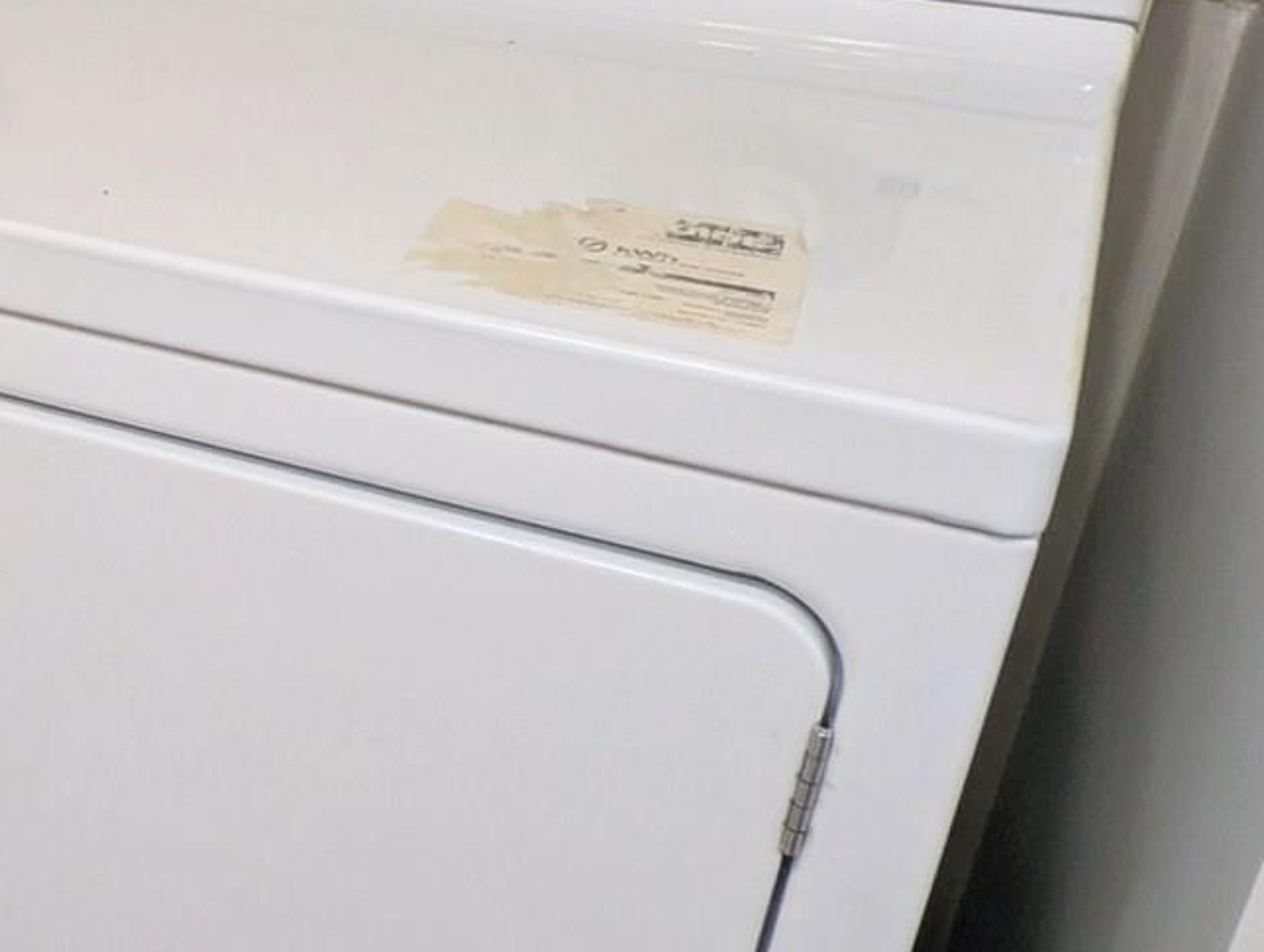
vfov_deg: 25.7
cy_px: 387
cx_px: -585
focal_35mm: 57
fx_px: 2084
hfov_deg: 25.9
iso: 84
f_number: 1.95
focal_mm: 2.23
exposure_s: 1/17.1
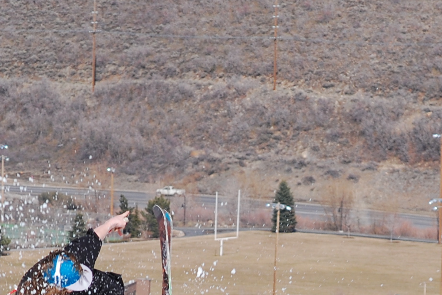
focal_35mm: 566
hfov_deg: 3.6
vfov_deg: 2.4
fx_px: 6948
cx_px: 280
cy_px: 366
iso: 200
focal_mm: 120
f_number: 8
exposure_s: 1/640
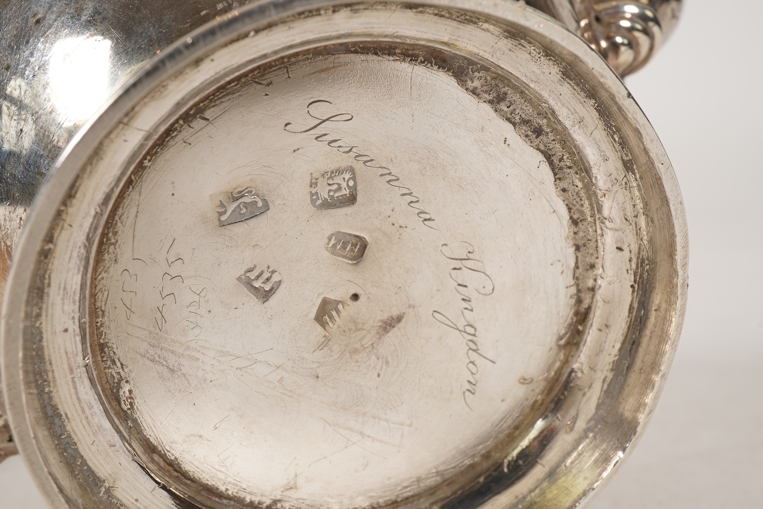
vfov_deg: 29.9
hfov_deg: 43.6
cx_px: 382
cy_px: 254
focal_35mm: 45
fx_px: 954
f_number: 22
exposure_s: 1/125
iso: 400
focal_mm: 30
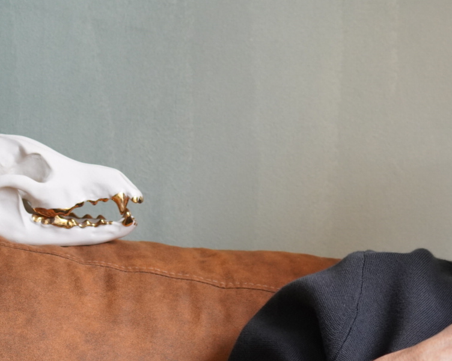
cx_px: 413
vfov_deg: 7.3
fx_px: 2835
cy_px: 177
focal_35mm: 212
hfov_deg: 9.1
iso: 1250
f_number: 4.5
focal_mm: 70
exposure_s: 1/125
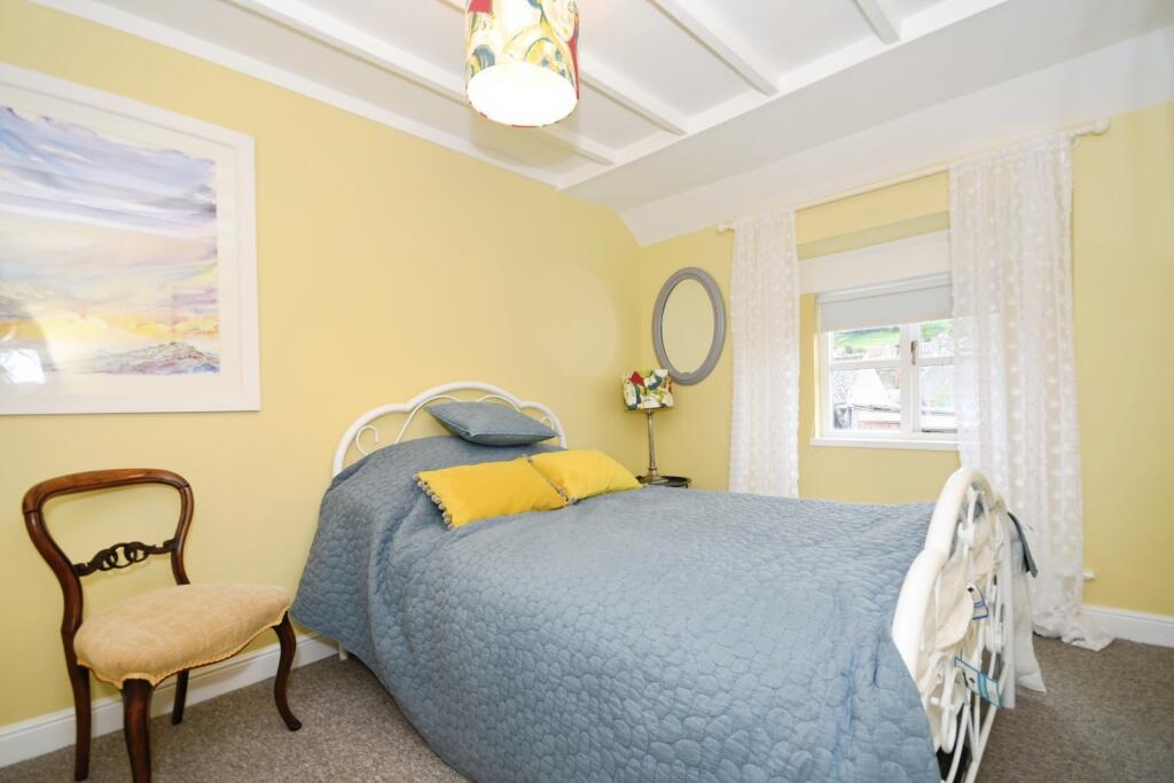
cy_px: 392
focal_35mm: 15
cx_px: 587
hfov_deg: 100.4
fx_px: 489
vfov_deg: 77.3
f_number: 8
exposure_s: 1/60
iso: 400
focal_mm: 10
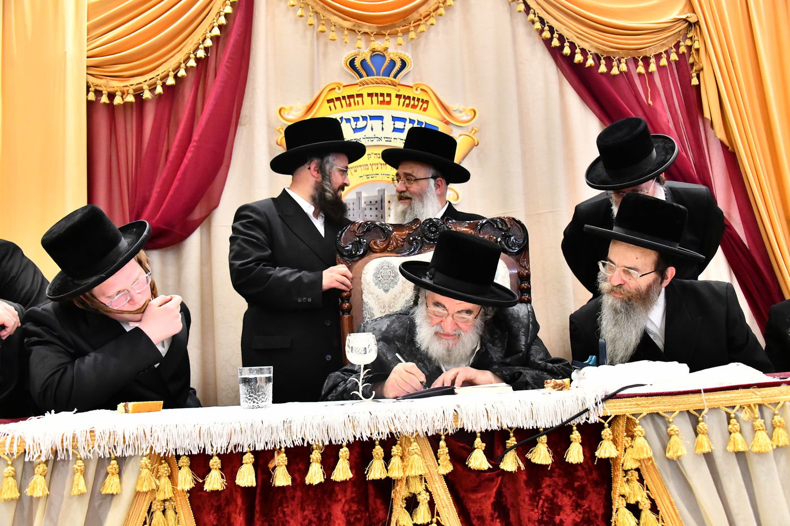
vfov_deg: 36.9
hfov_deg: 53.1
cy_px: 263
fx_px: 790
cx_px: 395
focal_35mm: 36
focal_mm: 36
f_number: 5.6
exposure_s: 1/160
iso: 5000
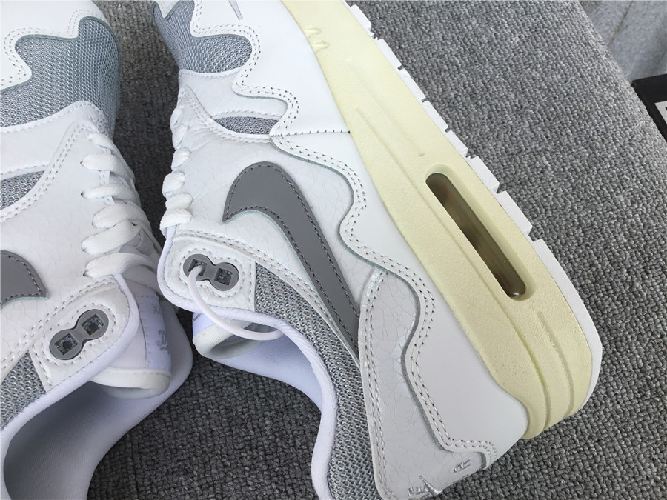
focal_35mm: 31
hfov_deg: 58.4
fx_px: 597
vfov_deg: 45.4
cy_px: 250
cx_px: 334
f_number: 2.4
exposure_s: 1/458
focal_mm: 3.3
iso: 25
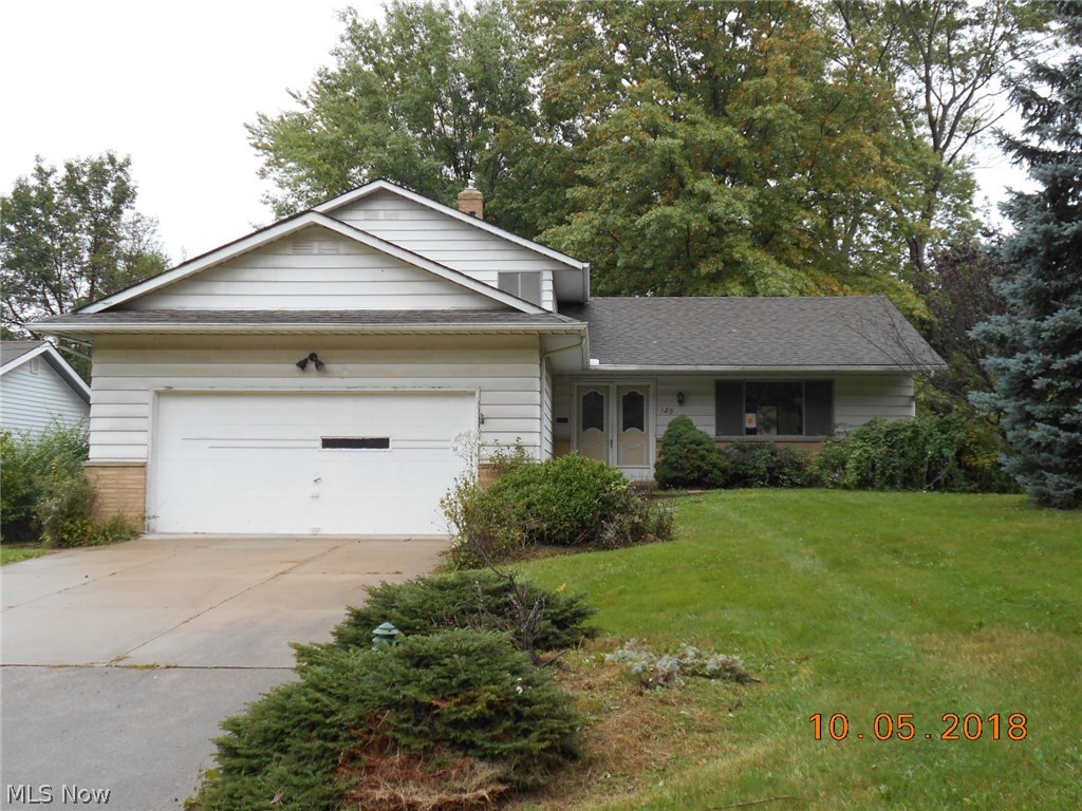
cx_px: 541
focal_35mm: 39
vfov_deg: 36.8
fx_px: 1219
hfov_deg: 47.9
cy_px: 406
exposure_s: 1/80
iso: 80
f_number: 3.9
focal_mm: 6.7
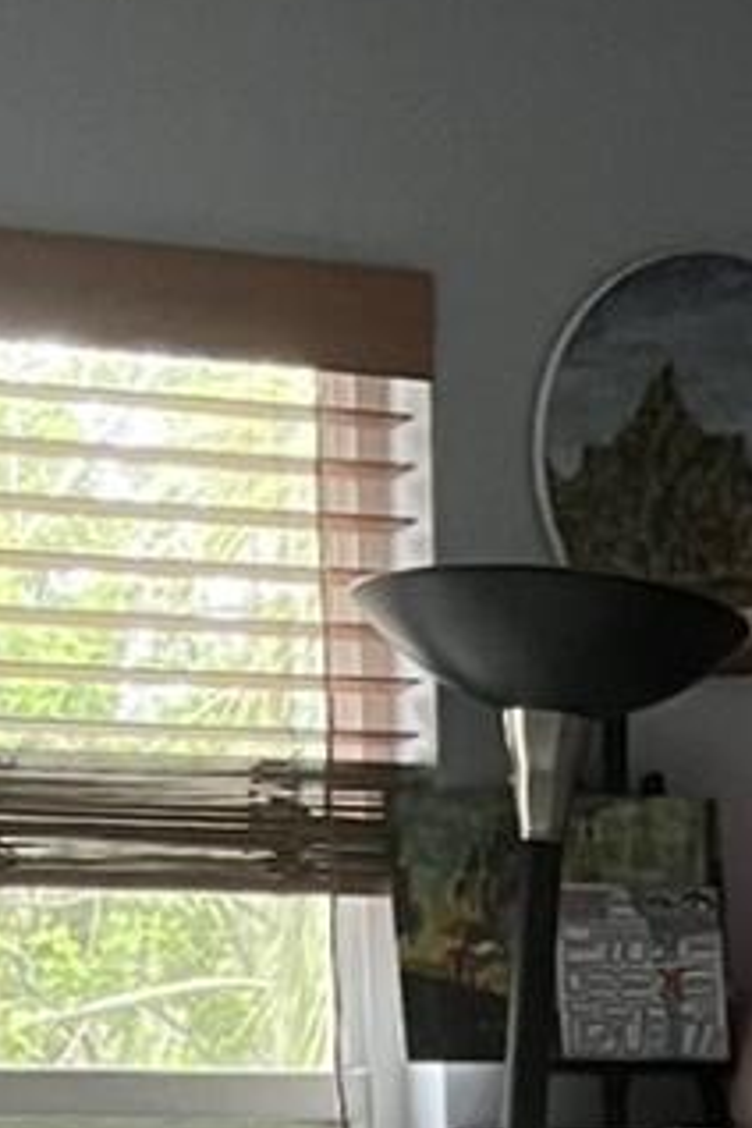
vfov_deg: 11.3
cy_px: 2018
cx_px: 1376
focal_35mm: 170
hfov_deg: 7.8
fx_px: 5326
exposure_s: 1/40
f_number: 1.6
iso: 400
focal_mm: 5.1
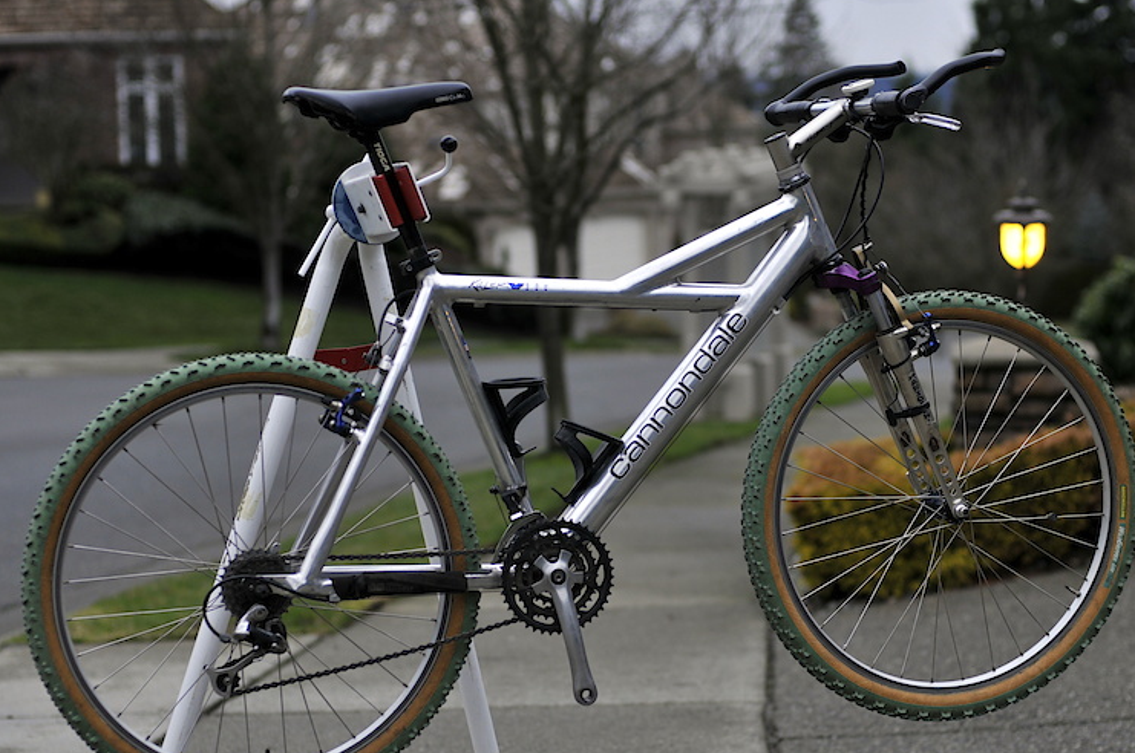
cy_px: 397
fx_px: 2550
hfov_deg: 25.1
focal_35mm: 81
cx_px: 574
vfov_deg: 16.8
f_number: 2.2
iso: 200
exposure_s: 1/320
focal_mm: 50
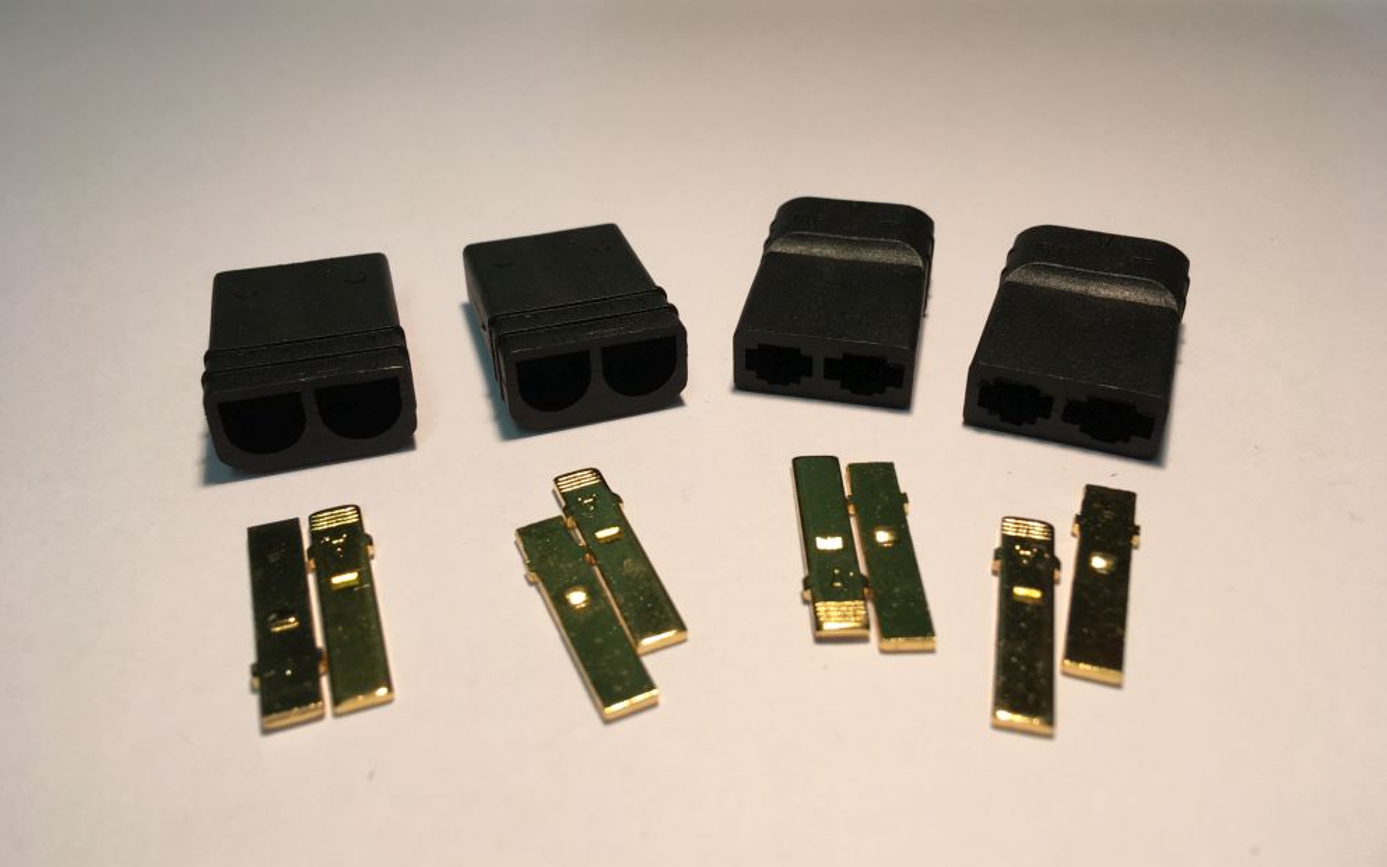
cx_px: 696
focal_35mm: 31
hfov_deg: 61.2
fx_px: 1172
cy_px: 390
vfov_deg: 40.6
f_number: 2.2
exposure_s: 1/100
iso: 40
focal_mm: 4.15
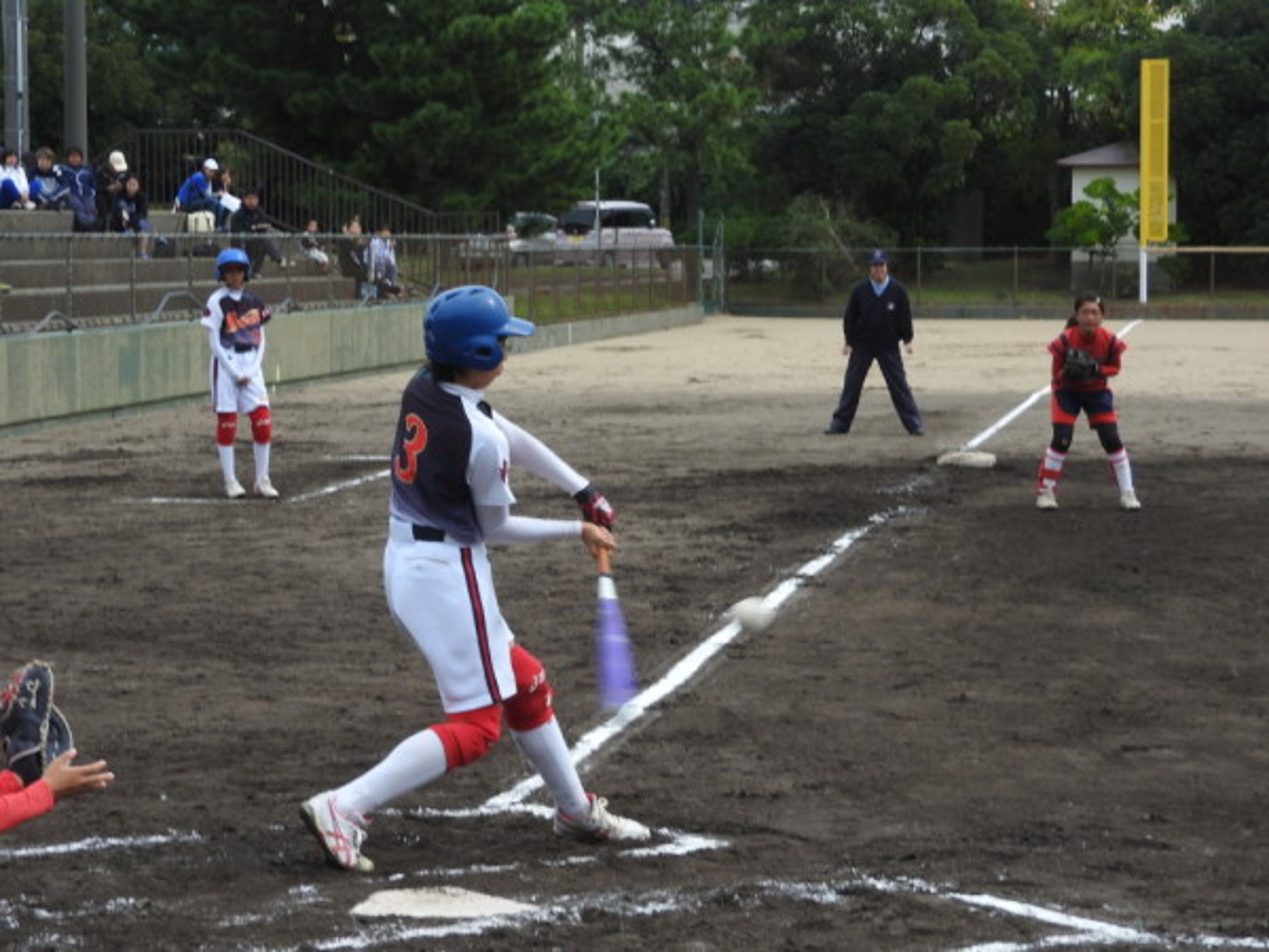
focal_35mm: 105
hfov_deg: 18.7
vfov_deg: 14.1
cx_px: 634
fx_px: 3849
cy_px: 476
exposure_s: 1/400
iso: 100
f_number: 4.8
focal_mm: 18.8
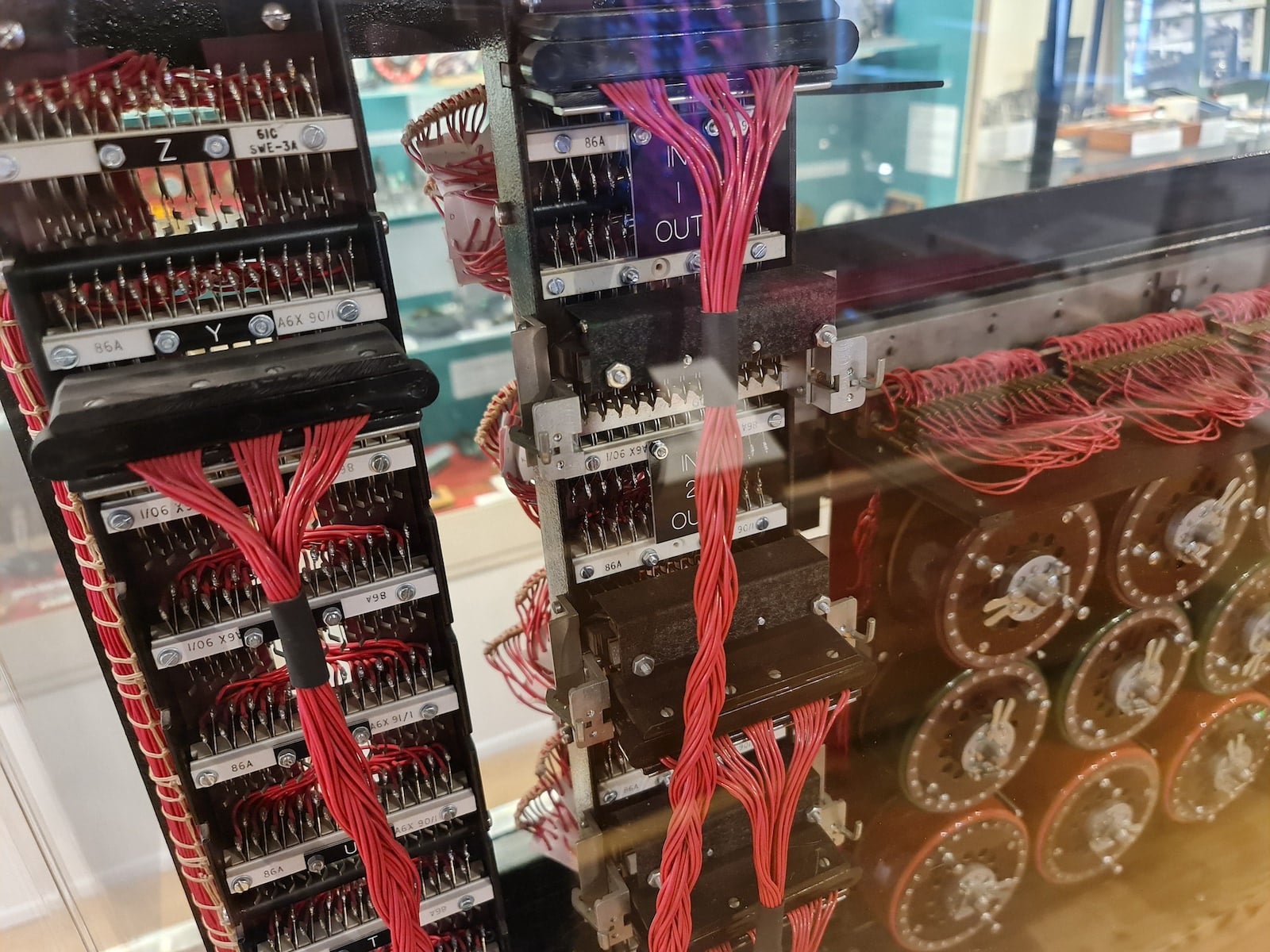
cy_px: 476
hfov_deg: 69.4
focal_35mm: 25
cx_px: 635
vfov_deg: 54.9
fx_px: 917
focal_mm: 7
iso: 800
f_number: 1.8
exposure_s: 1/50
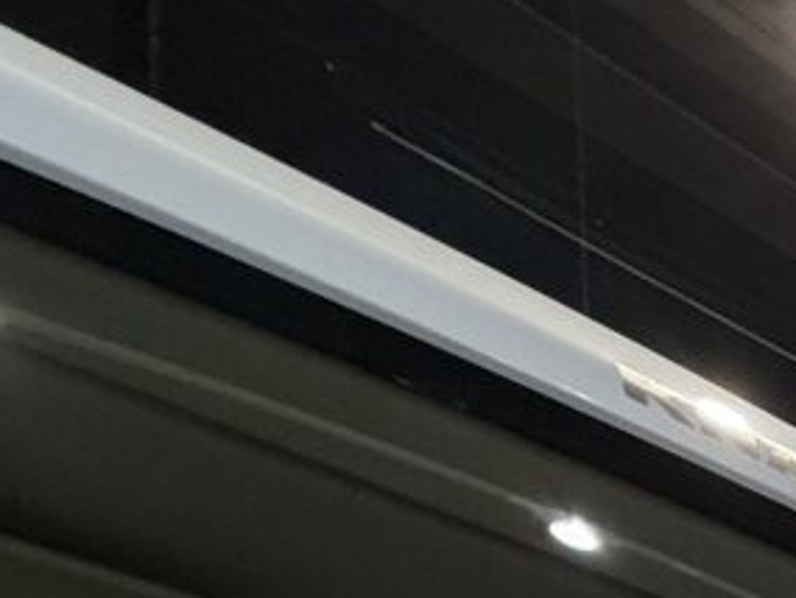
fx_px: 1541
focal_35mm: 67
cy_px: 1333
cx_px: 1850
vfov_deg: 15.4
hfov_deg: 15.8
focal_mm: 2.22
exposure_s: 1/100
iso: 100
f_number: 2.2
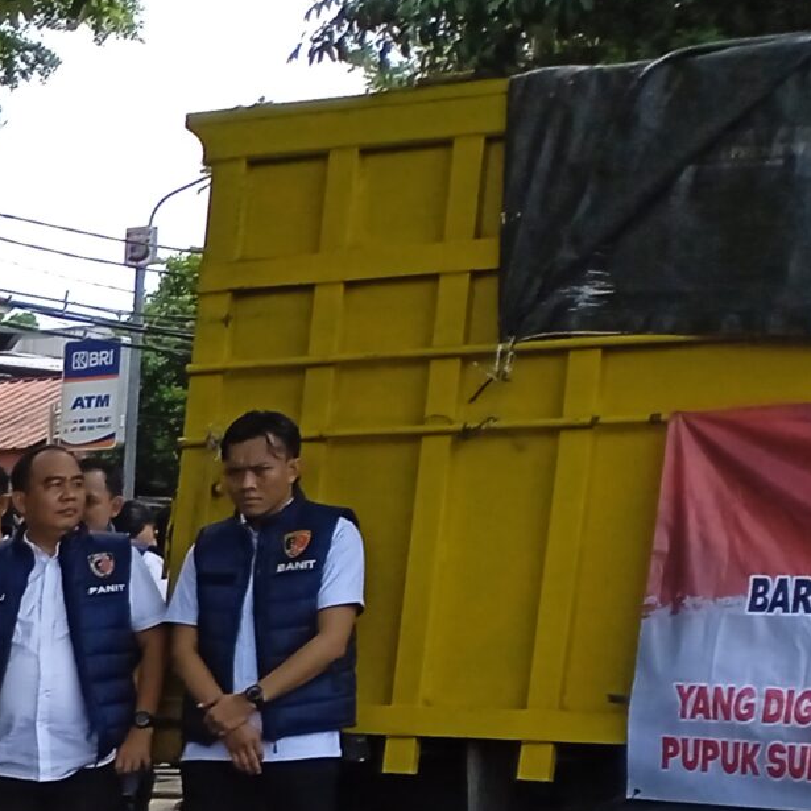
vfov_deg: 15.5
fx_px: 2730
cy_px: 1226
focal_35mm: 103
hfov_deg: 14.0
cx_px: -864
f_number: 2.2
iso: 112
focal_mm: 3.43
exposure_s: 1/420
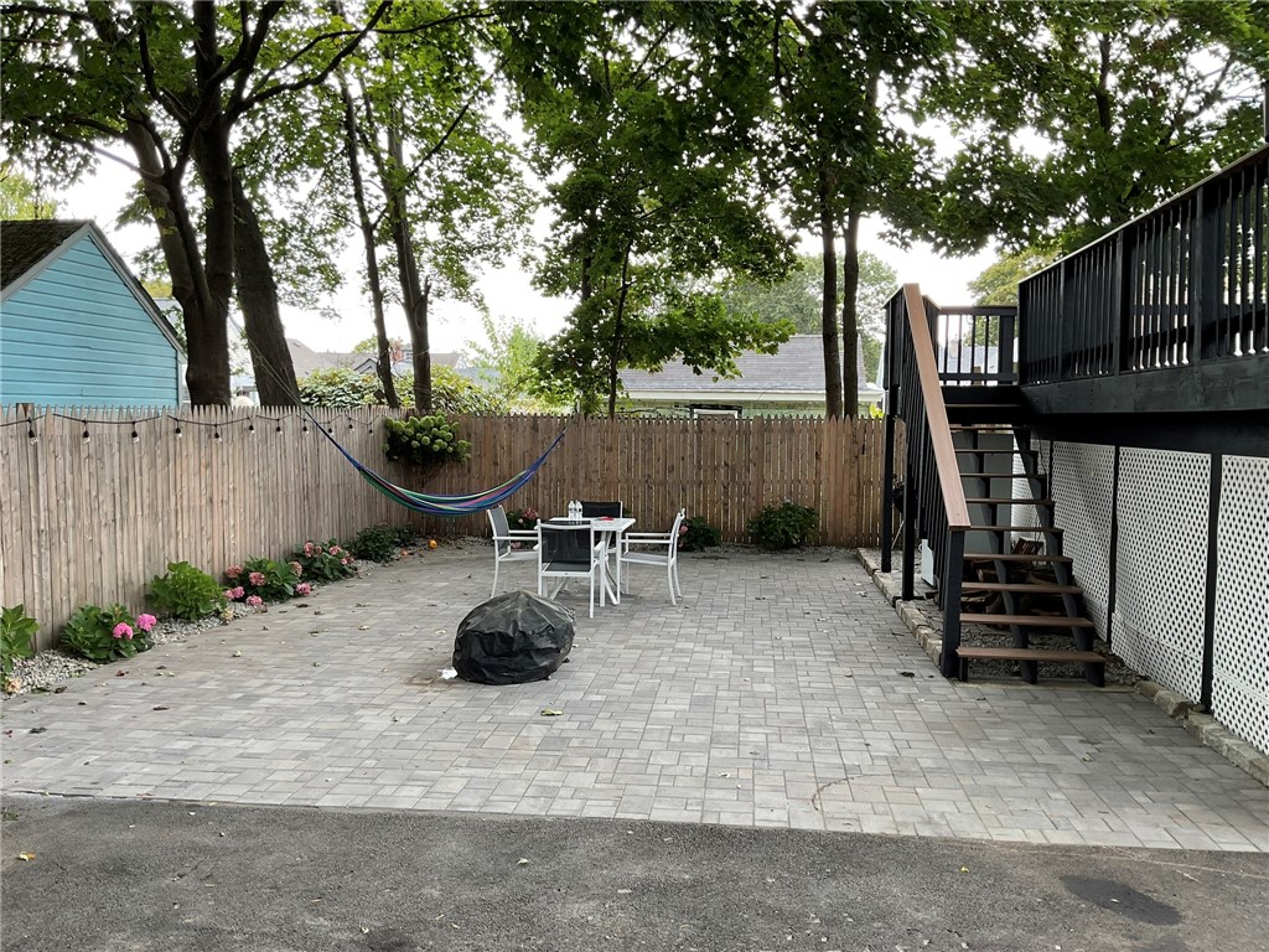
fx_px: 1063
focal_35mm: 29
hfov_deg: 61.7
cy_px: 476
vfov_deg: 48.2
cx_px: 634
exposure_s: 1/121
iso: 16
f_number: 1.8
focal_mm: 3
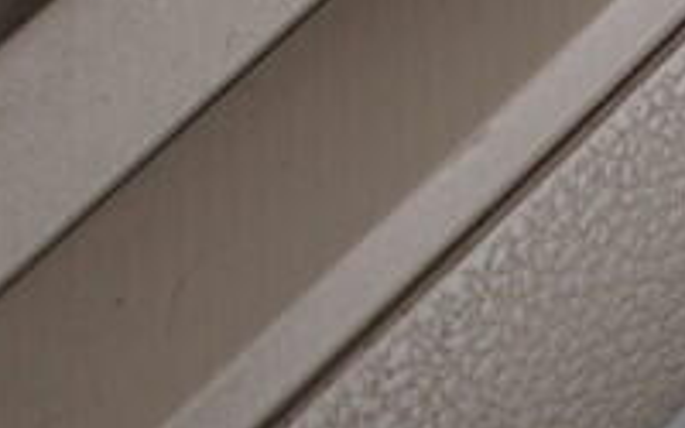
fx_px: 3510
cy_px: -505
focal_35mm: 188
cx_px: -75
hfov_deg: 11.0
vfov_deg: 6.7
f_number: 3.5
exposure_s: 1/60
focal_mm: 24
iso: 125
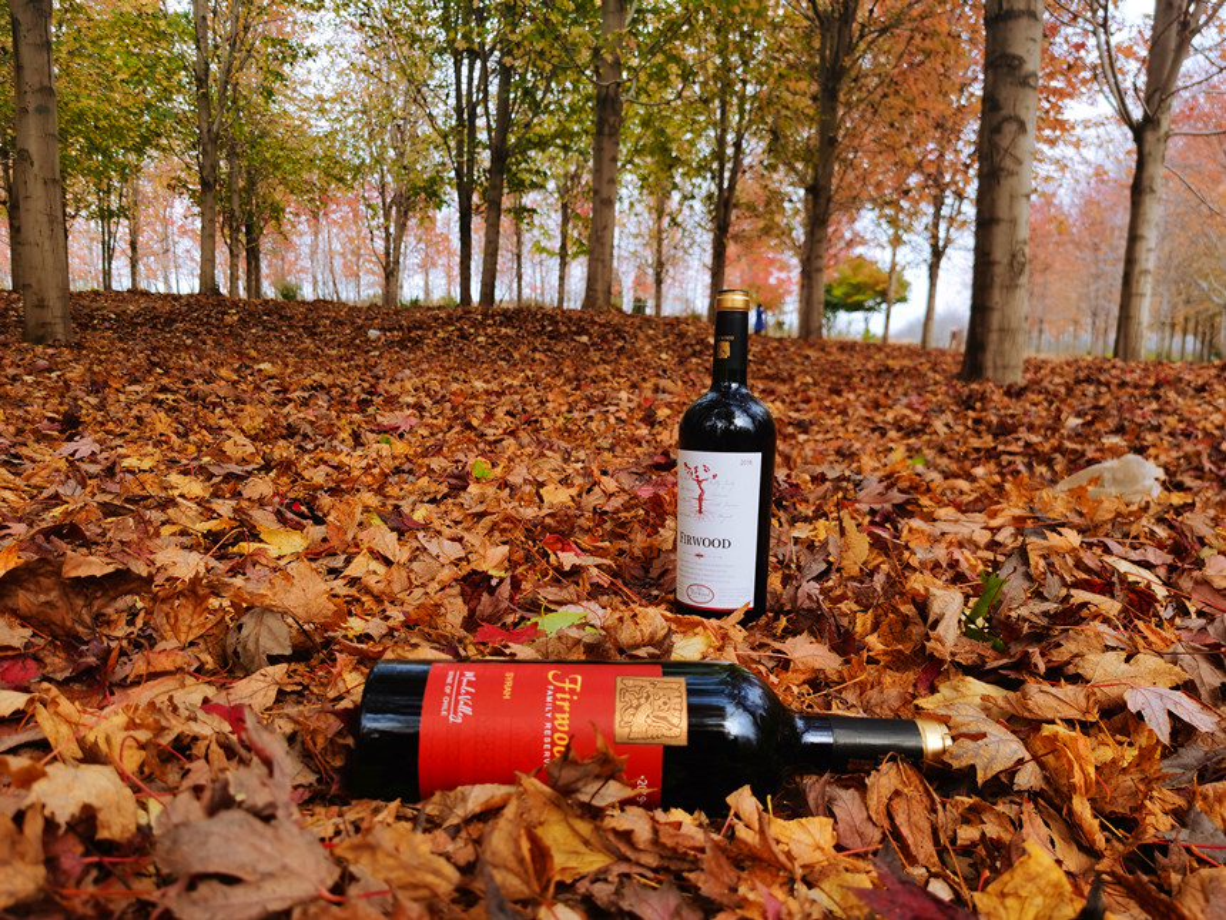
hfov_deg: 65.3
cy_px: 460
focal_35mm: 27
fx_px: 956
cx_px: 613
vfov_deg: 51.4
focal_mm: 5.56
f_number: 1.6
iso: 50
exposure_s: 1/247
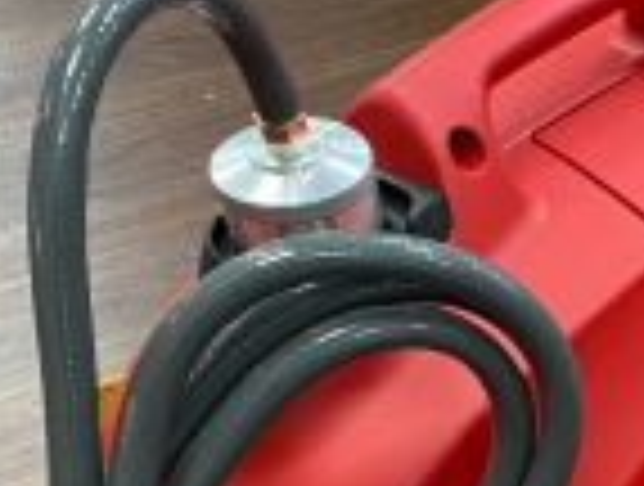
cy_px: 706
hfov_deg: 19.8
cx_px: 932
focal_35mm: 87
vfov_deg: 15.8
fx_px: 1623
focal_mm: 4.25
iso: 160
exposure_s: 1/50
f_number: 1.8
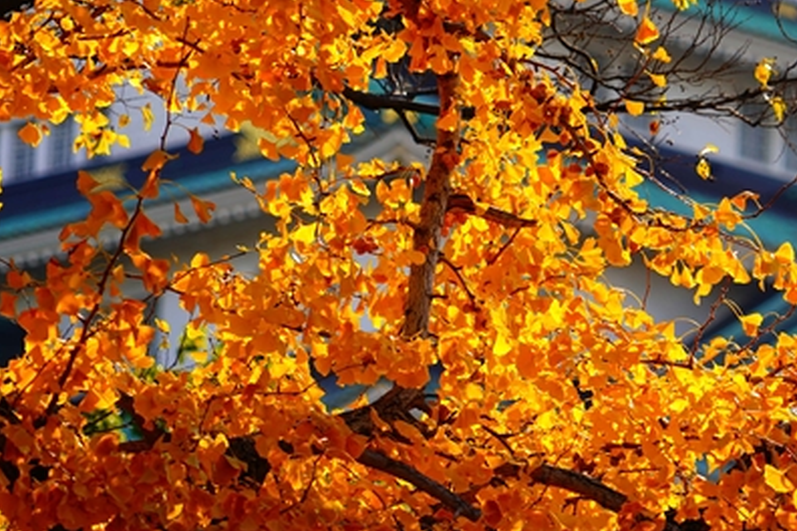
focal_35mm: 420
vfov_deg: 3.3
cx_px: 606
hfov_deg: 4.9
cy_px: 397
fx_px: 9298
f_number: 6.7
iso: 100
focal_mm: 208
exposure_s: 1/250
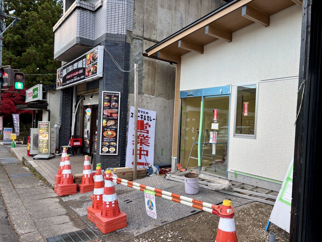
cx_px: 161
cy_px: 121
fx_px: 242
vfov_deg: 53.1
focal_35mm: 26
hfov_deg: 67.3
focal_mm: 5.96
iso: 50
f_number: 1.6
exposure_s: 1/100
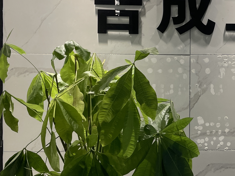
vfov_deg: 22.8
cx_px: 249
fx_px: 435
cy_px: 60
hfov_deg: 28.0
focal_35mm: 64
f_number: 1.6
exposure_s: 1/100
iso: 125
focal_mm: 4.2
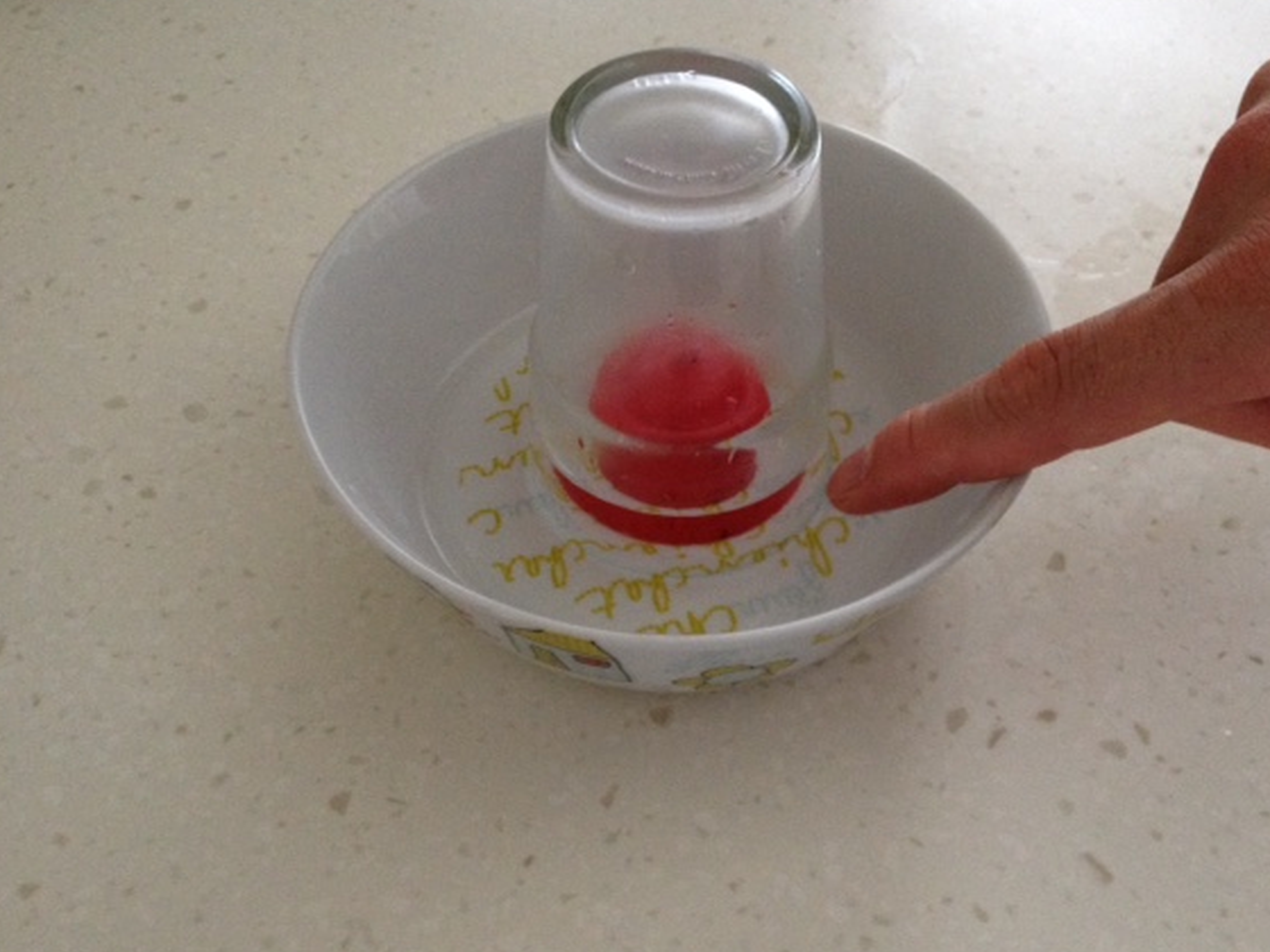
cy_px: 474
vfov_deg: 36.0
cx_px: 696
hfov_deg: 46.7
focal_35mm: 40
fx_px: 1468
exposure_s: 1/20
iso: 250
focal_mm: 4.28
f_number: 2.4
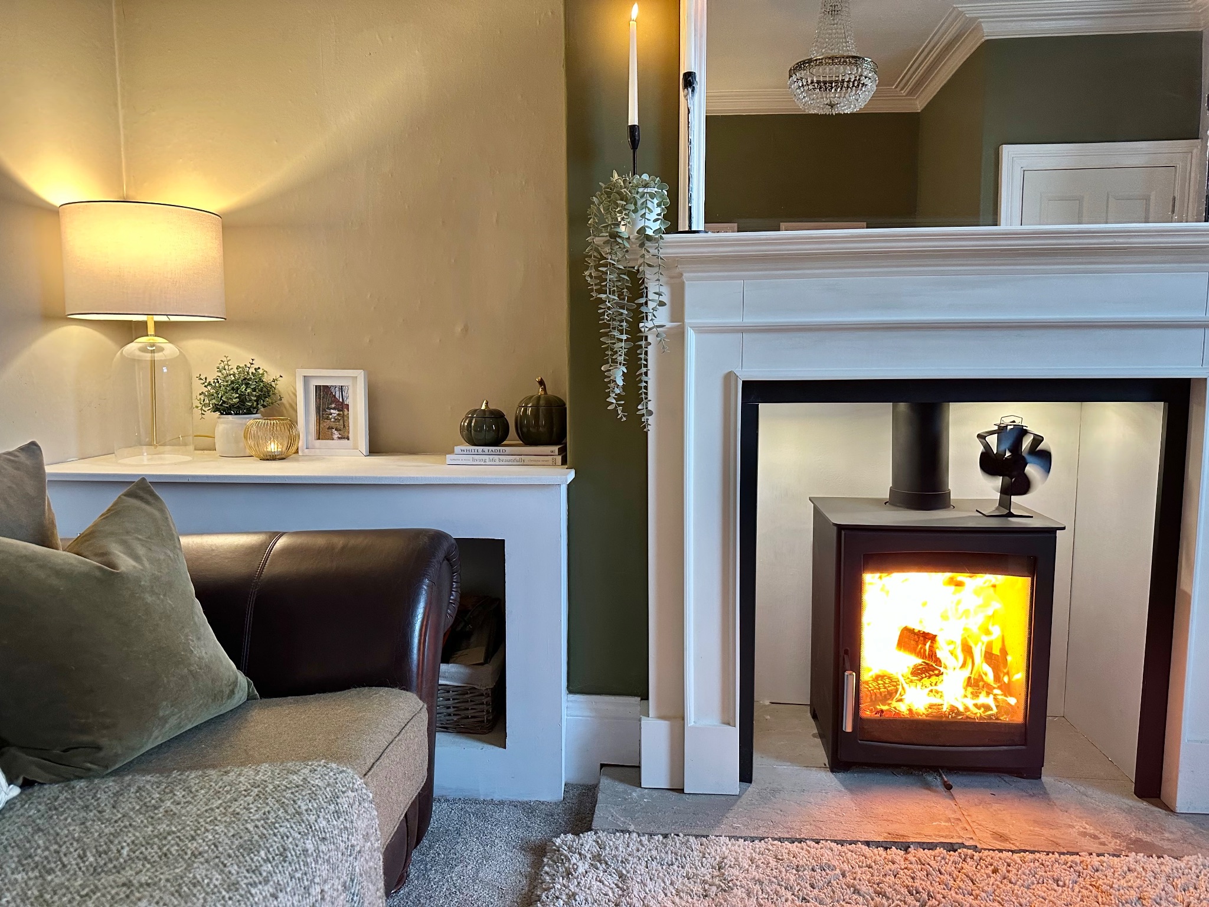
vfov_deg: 56.8
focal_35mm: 24
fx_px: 838
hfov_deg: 71.6
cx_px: 604
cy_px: 454
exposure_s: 1/60
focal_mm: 6.86
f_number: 1.78
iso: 320
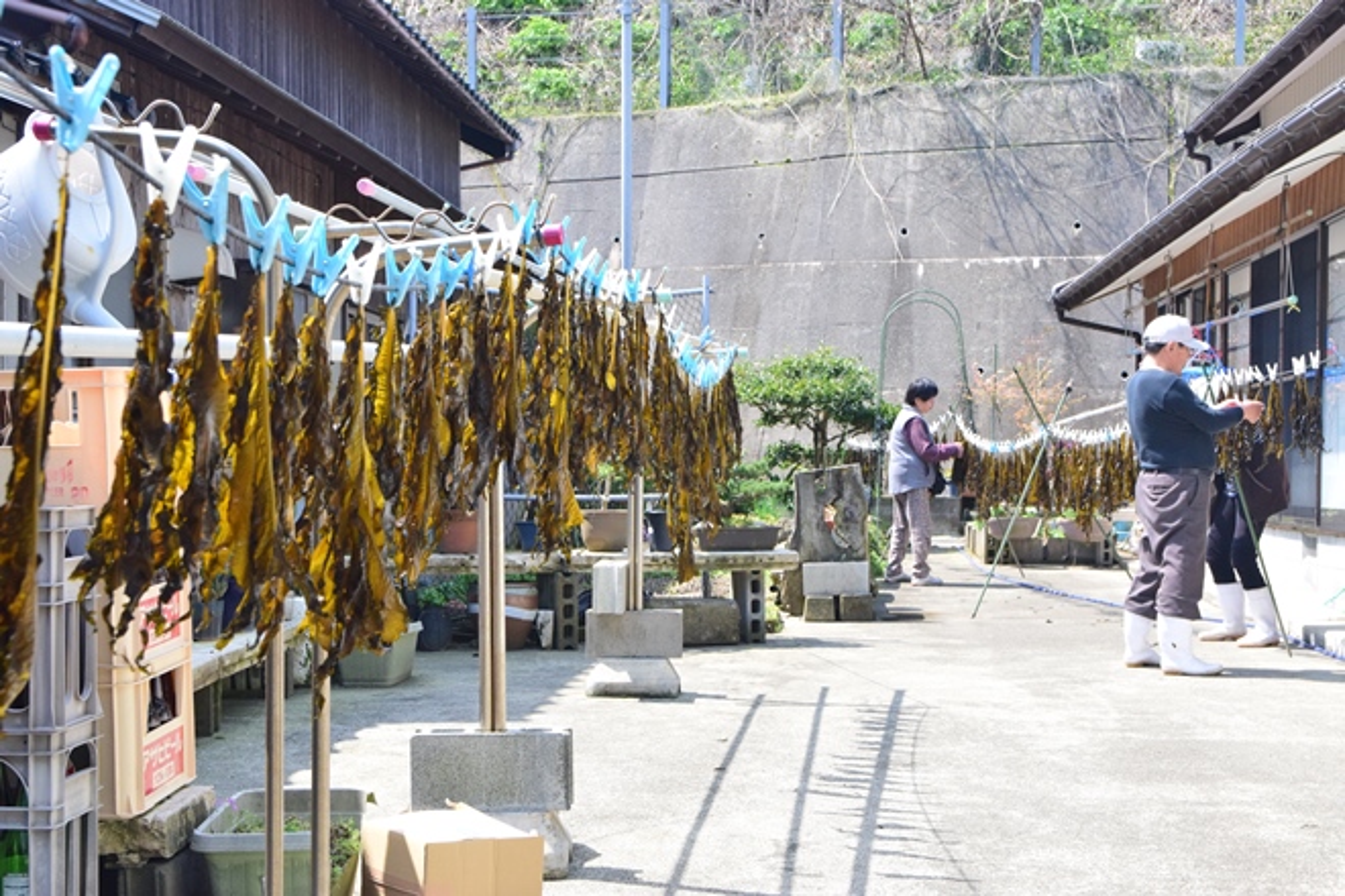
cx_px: 672
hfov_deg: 36.9
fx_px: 2017
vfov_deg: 25.1
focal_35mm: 54
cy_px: 448
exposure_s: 1/250
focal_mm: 36
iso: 1600
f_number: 8
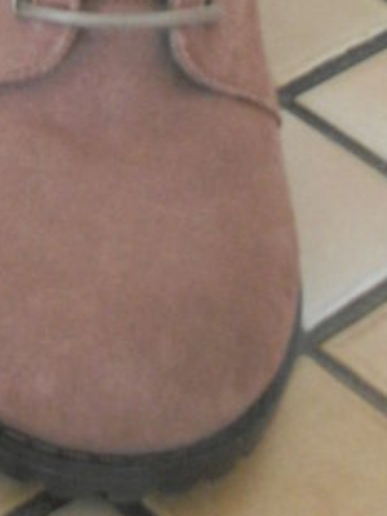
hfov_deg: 11.7
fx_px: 1832
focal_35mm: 123
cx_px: -117
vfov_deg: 15.4
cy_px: -107
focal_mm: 6.3
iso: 400
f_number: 2.8
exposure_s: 1/15
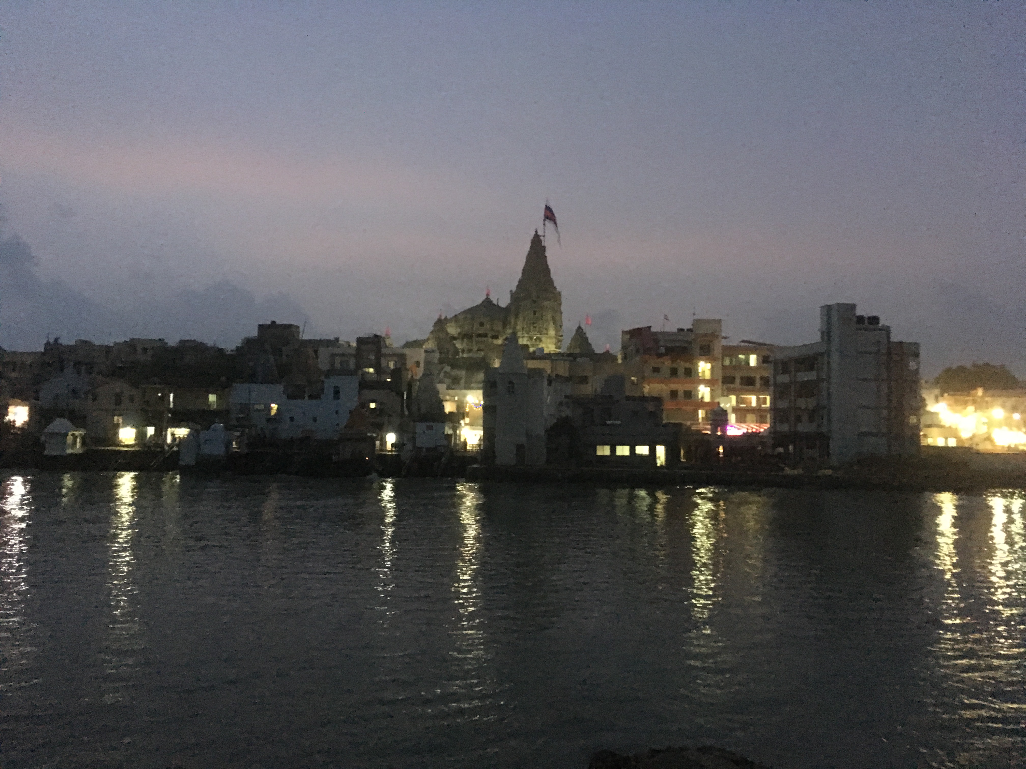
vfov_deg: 48.2
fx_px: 860
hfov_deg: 61.7
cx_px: 513
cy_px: 384
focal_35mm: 29
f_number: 2.2
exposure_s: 1/17
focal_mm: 4.15
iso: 800
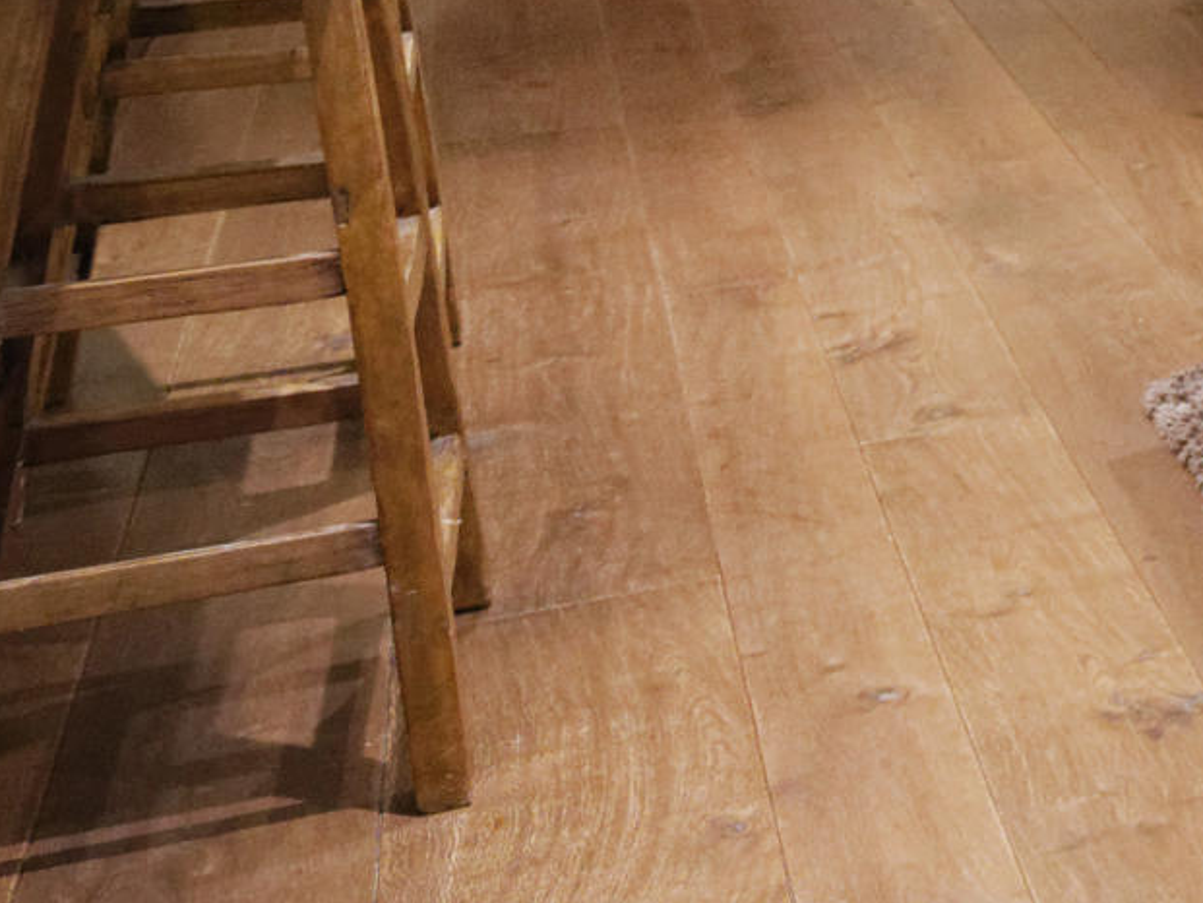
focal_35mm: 79
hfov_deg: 16.6
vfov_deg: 16.7
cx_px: 2573
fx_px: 2746
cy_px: -504
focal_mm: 17
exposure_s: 1/8
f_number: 7.1
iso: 2000
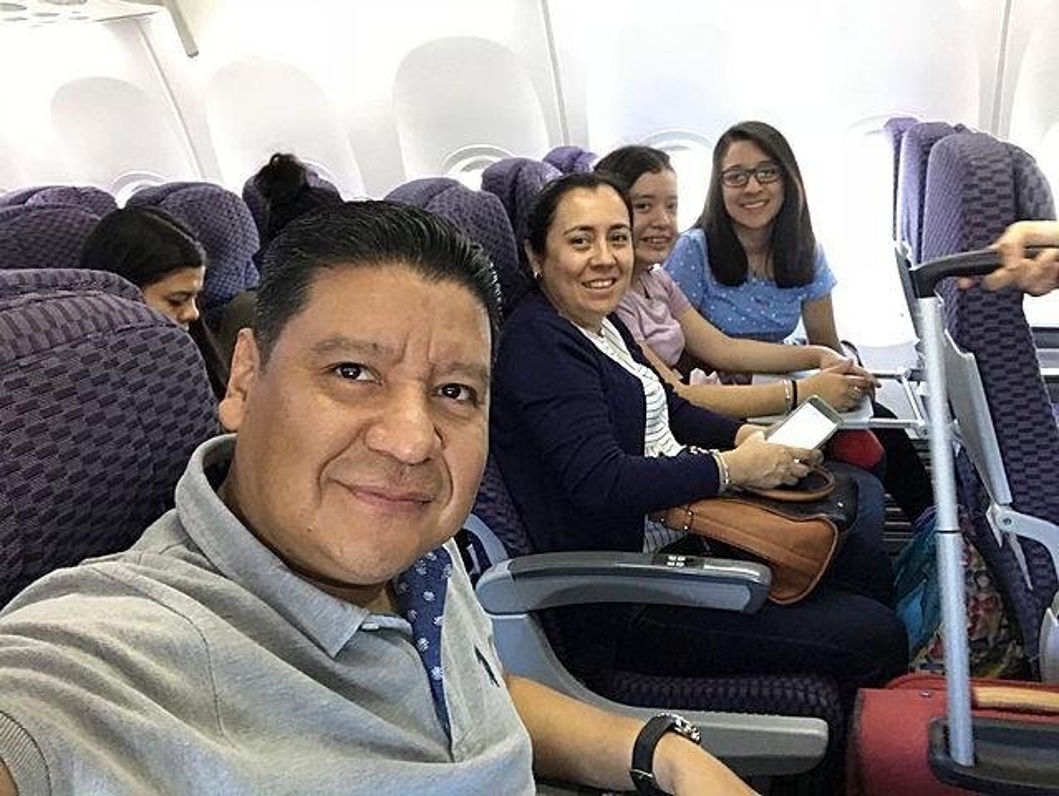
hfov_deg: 56.8
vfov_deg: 44.2
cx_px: 530
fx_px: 980
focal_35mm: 32
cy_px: 398
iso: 200
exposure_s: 1/15
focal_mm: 2.87
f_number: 2.2
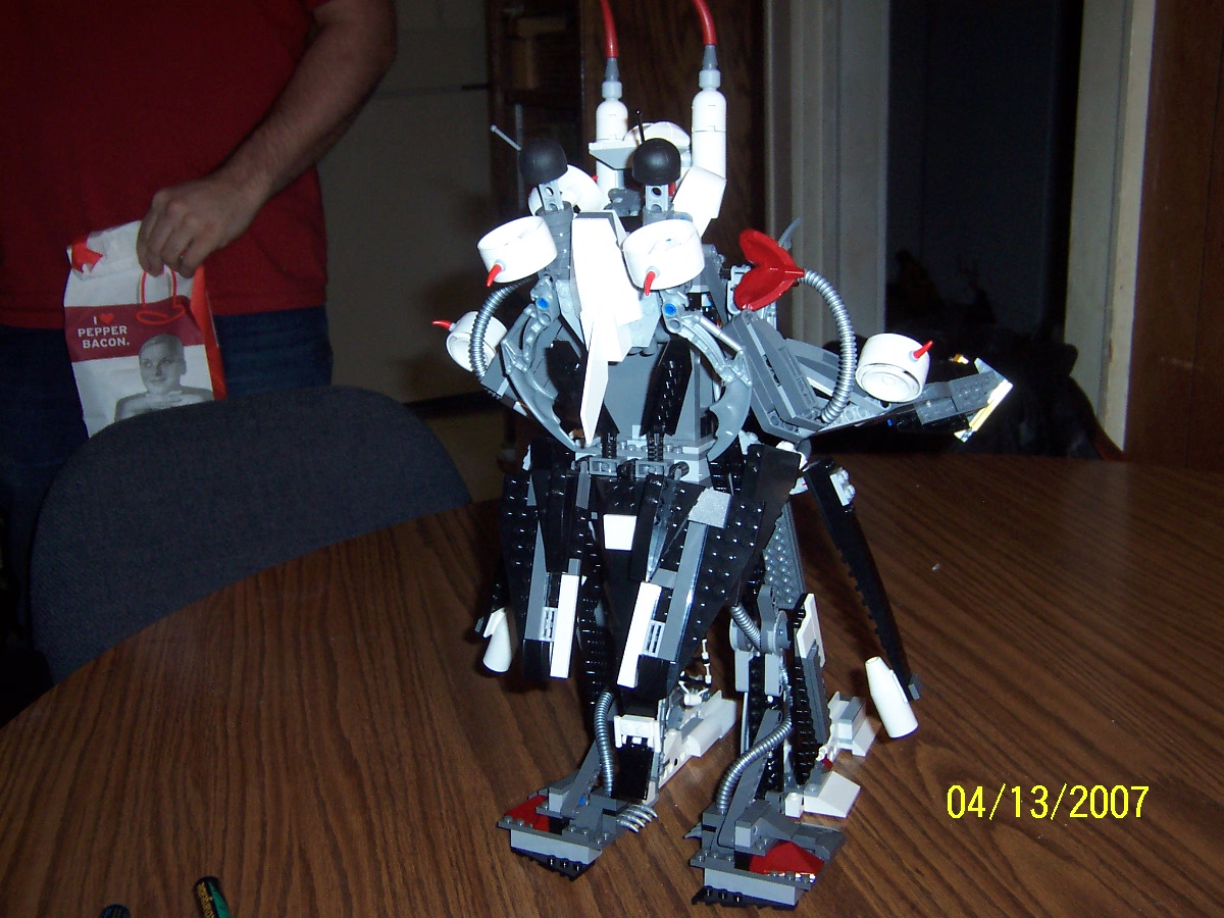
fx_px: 1273
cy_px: 459
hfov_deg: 51.4
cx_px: 612
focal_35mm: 36
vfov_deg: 39.7
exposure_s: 1/60
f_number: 2.8
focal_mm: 5.6
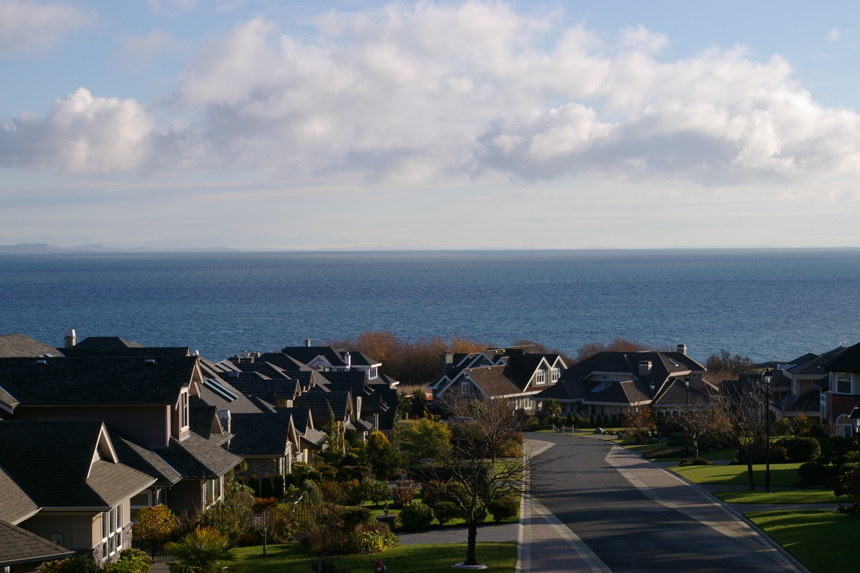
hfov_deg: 24.6
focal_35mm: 82
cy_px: 286
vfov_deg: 16.6
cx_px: 430
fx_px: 1971
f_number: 11
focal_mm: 55
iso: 200
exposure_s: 1/250
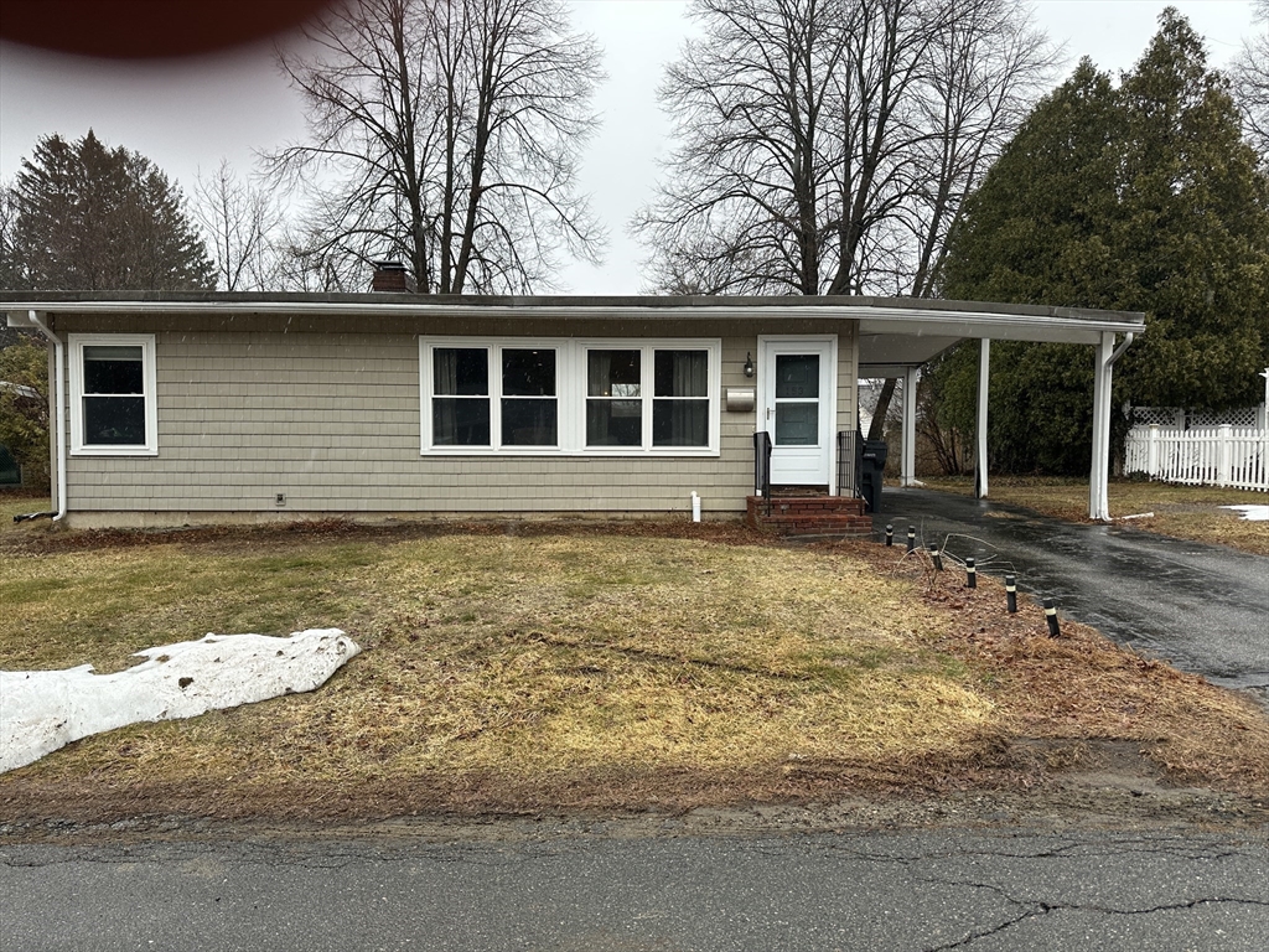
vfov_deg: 56.8
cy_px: 476
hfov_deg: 71.6
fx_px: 880
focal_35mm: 24
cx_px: 634
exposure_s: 1/638
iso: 80
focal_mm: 6.86
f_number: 1.78
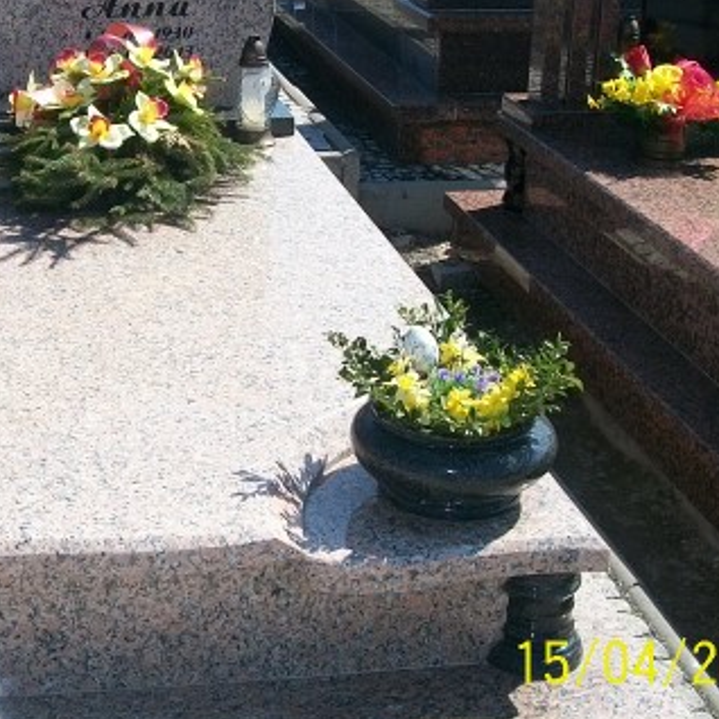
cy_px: 235
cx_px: 156
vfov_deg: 26.7
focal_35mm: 64
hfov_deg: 26.4
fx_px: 1504
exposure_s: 1/400
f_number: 4.8
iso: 80
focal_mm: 6
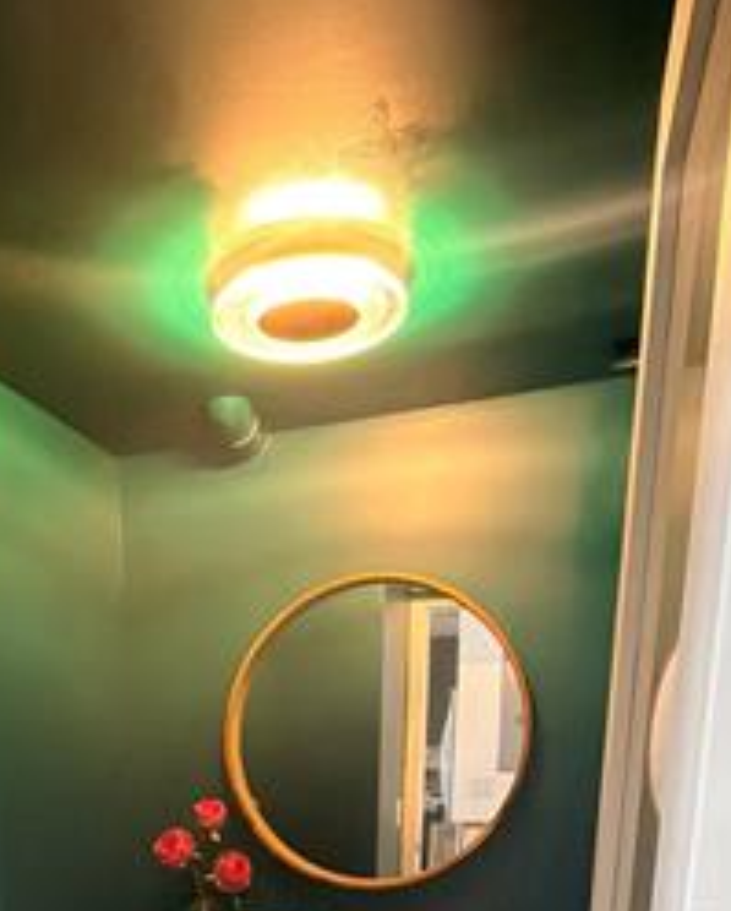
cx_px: 195
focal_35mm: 33
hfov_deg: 43.4
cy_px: 970
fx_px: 891
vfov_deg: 43.7
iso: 800
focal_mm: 2.22
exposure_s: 1/60
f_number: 2.2
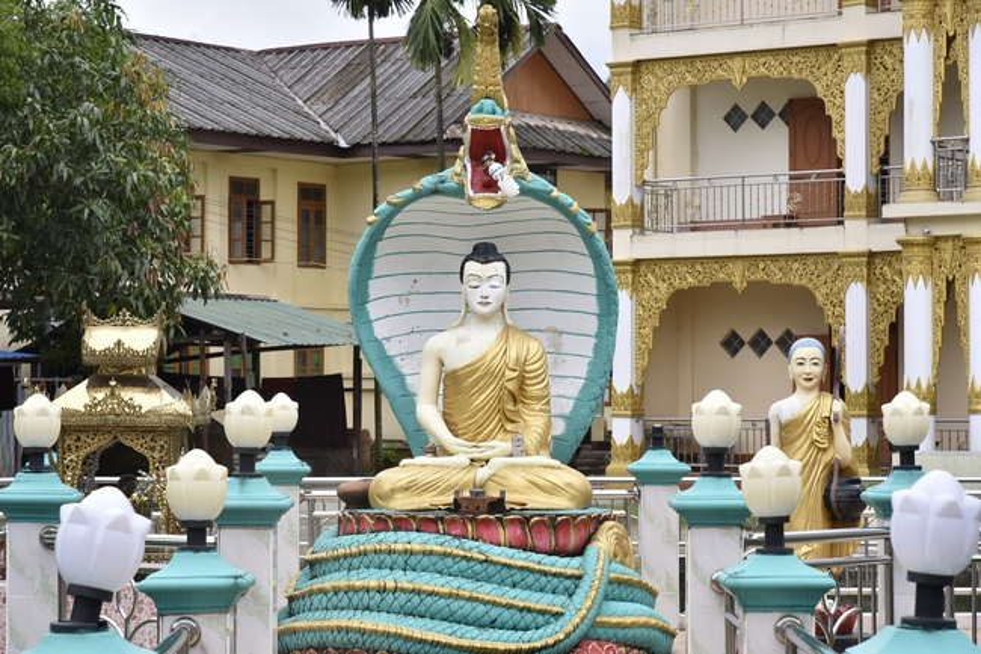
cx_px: 490
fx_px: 2724
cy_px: 327
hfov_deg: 20.4
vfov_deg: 13.7
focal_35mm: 100
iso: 500
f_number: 11
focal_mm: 100
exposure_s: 1/125
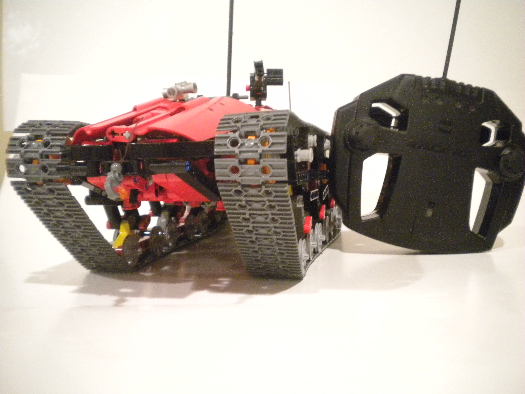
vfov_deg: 40.7
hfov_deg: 52.6
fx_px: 531
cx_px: 262
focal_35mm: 35
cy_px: 197
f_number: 3.1
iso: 800
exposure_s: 1/10.2
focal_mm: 6.3
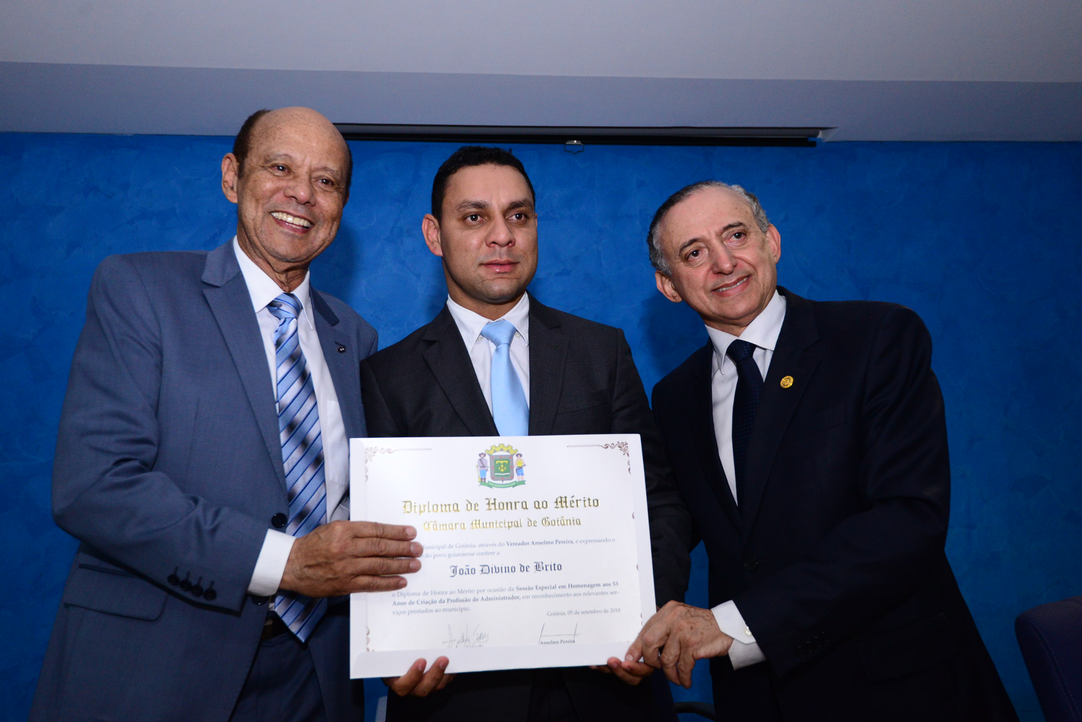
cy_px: 361
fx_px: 932
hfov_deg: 60.3
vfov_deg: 42.4
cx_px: 541
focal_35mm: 31
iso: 2500
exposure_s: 1/125
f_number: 4.5
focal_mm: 31
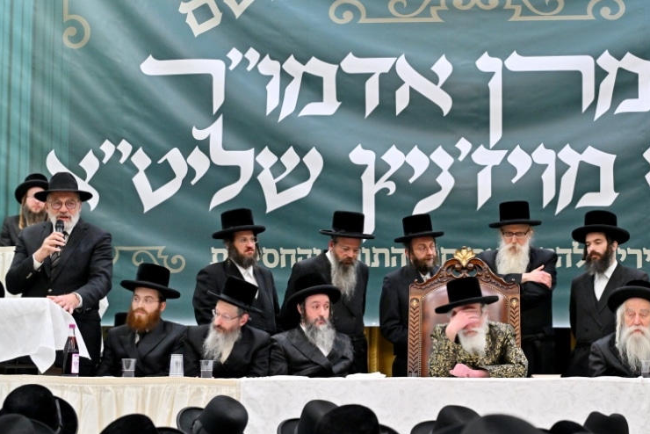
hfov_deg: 30.8
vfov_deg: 20.9
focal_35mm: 65
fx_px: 1174
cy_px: 202
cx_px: 405
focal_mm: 47
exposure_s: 1/500
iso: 1000
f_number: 4
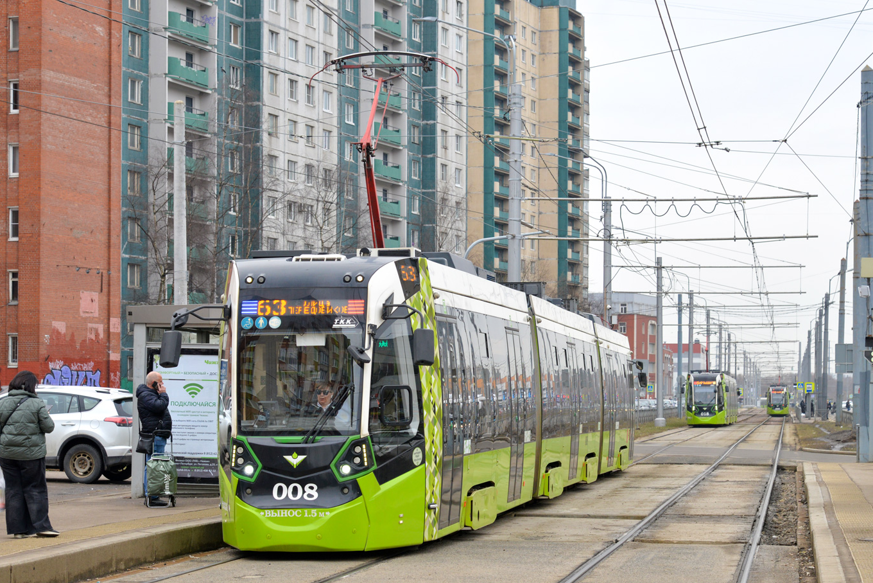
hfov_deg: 23.6
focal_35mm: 86
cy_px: 301
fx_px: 2086
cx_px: 448
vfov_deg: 15.9
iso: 500
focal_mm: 78
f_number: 7.1
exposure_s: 1/400
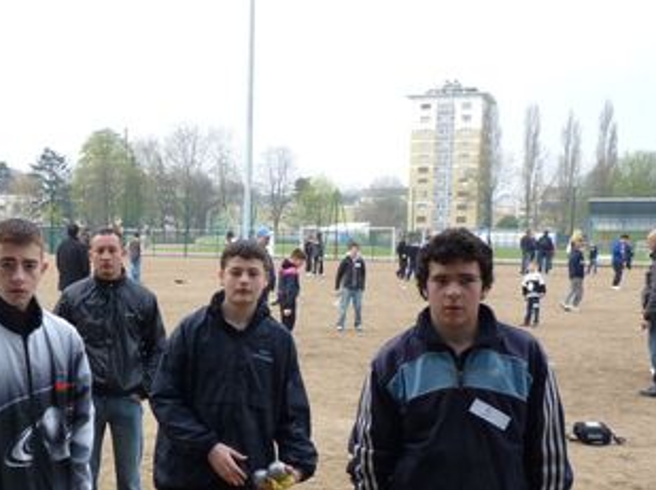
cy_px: 380
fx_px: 1060
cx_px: 157
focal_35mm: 56
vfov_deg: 25.7
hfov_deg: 33.6
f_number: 3
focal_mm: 6.4
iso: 80
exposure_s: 1/125
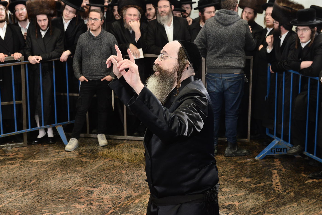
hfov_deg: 28.8
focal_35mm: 70
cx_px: 161
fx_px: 626
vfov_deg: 19.5
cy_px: 108
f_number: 8
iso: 1600
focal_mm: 70
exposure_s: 1/250
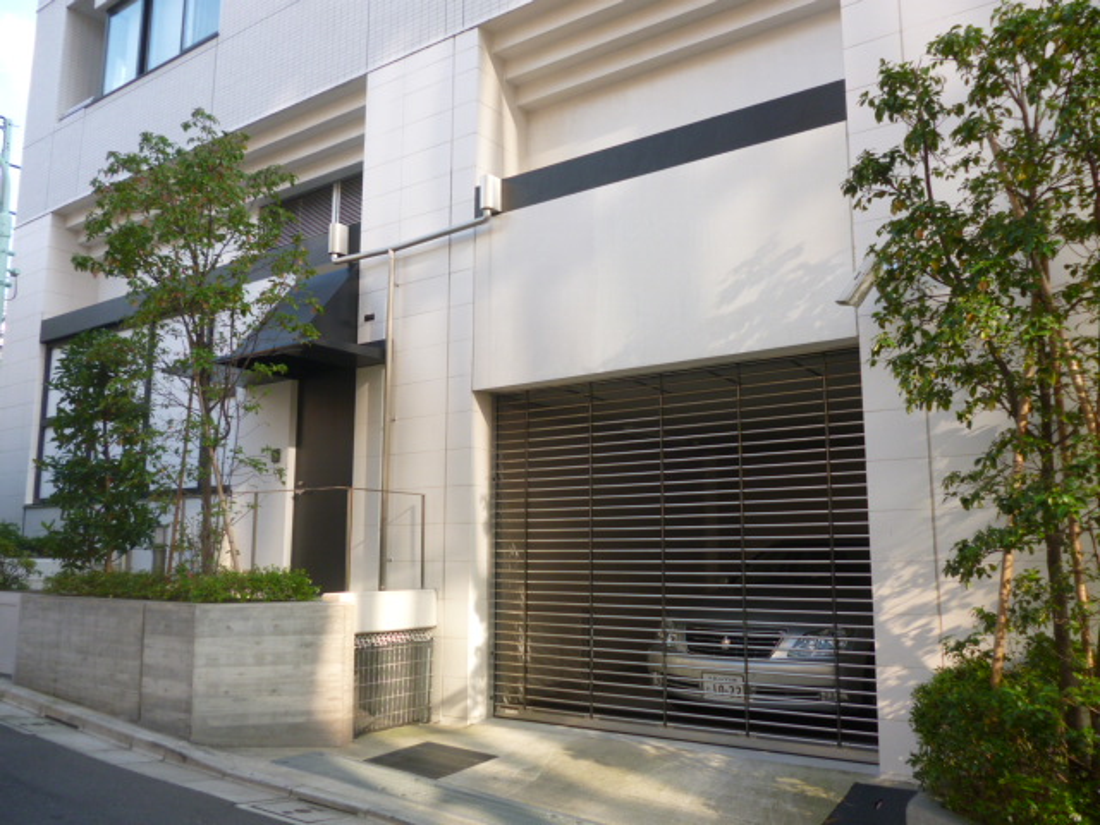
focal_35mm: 28
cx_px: 550
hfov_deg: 63.4
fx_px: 890
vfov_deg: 49.7
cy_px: 412
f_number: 3.1
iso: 100
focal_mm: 5
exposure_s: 1/125
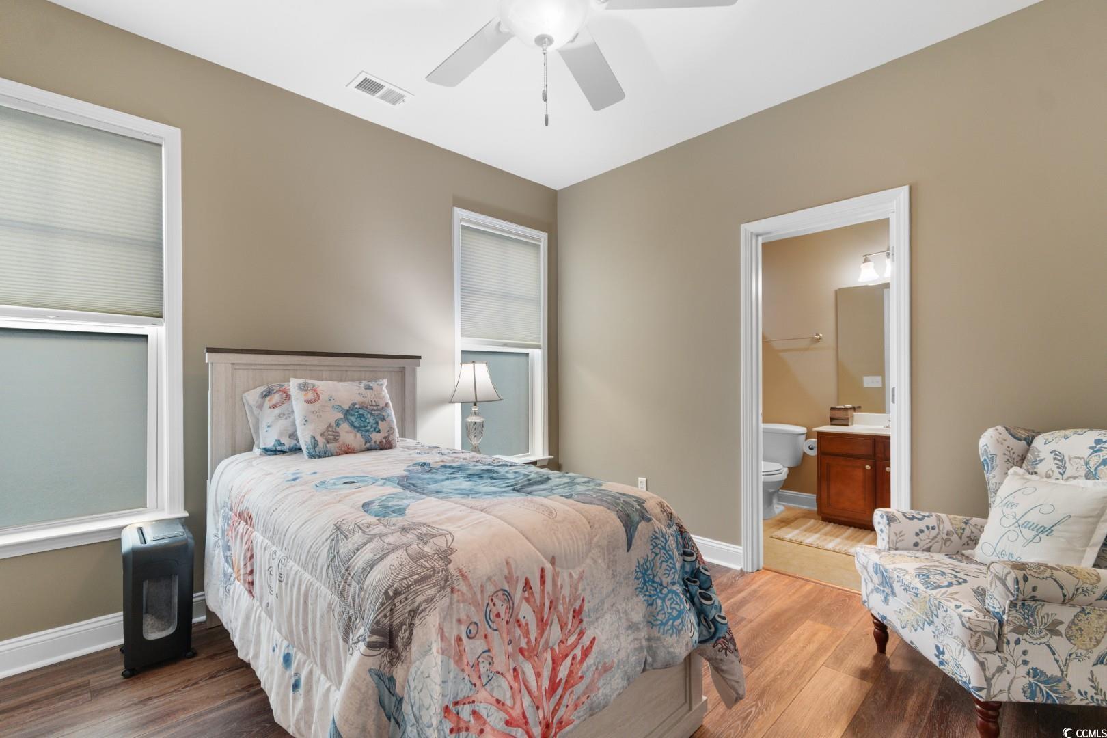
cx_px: 554
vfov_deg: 77.3
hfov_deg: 100.4
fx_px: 461
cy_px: 369
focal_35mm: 15
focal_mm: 10
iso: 100
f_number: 4.5
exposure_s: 1/4
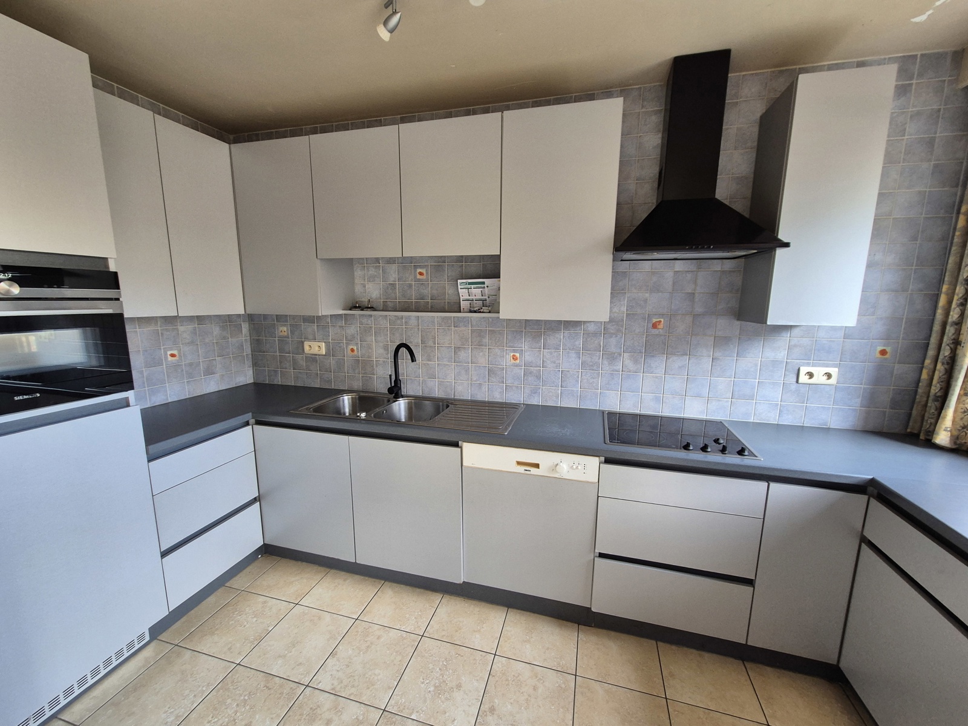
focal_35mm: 13
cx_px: 484
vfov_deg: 89.9
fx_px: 364
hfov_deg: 106.2
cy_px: 363
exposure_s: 1/50
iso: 200
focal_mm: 2.2
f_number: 2.2
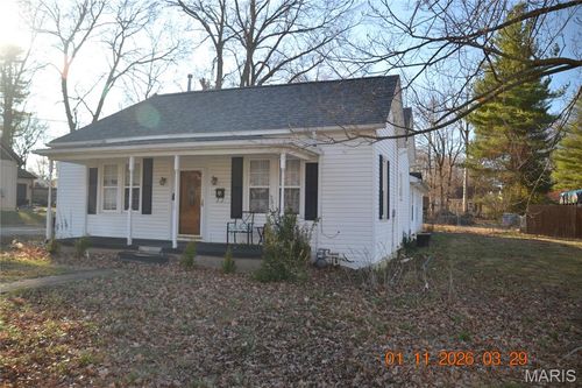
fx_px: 436
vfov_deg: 47.9
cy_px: 194
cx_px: 291
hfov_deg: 67.4
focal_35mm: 27
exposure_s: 1/125
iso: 160
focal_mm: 18
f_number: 4
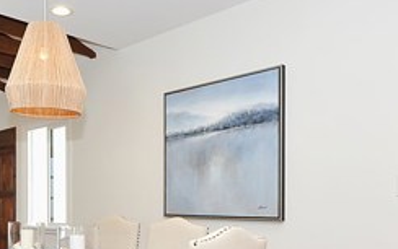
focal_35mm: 40
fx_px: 434
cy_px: 185
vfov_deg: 31.5
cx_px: 101
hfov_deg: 47.5
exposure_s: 1/40
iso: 320
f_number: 8
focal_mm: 10
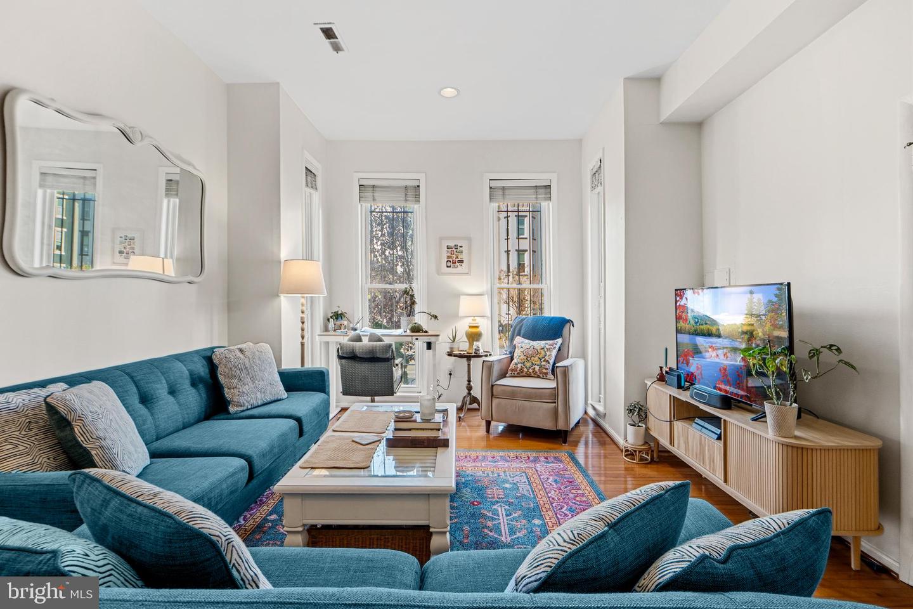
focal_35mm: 18
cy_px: 304
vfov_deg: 67.4
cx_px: 456
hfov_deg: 90.0
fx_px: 456
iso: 100
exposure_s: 1/15
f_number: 9
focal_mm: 12
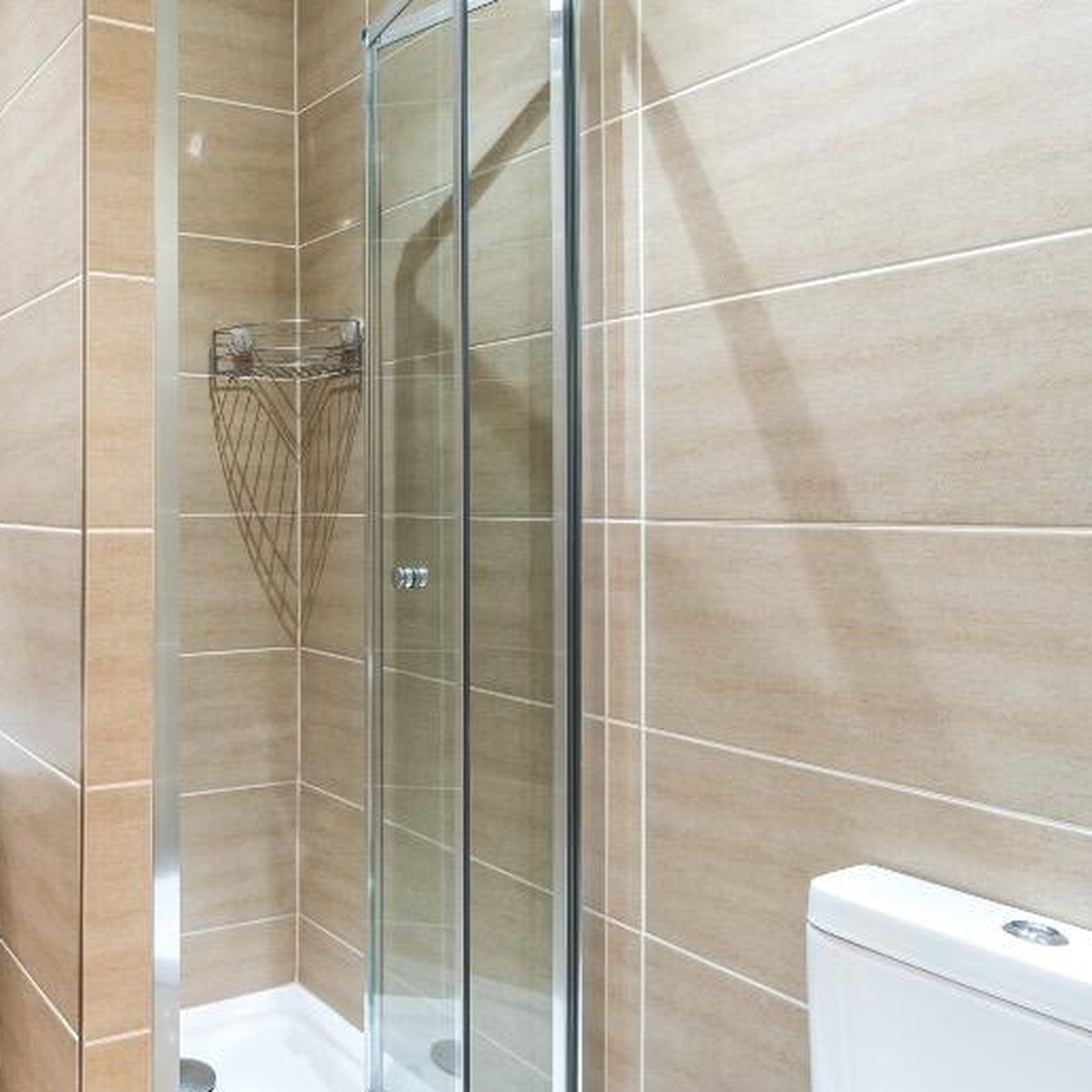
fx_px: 964
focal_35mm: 27
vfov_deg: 59.0
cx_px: 55
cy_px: 504
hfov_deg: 50.4
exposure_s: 1/2
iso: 250
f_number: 7.1
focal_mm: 16
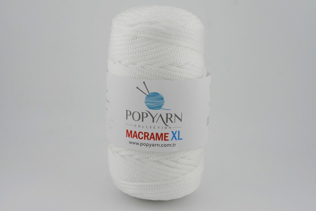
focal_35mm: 64
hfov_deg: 31.2
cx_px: 158
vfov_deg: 21.1
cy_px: 106
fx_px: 566
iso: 200
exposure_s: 1/500
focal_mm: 43
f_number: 9
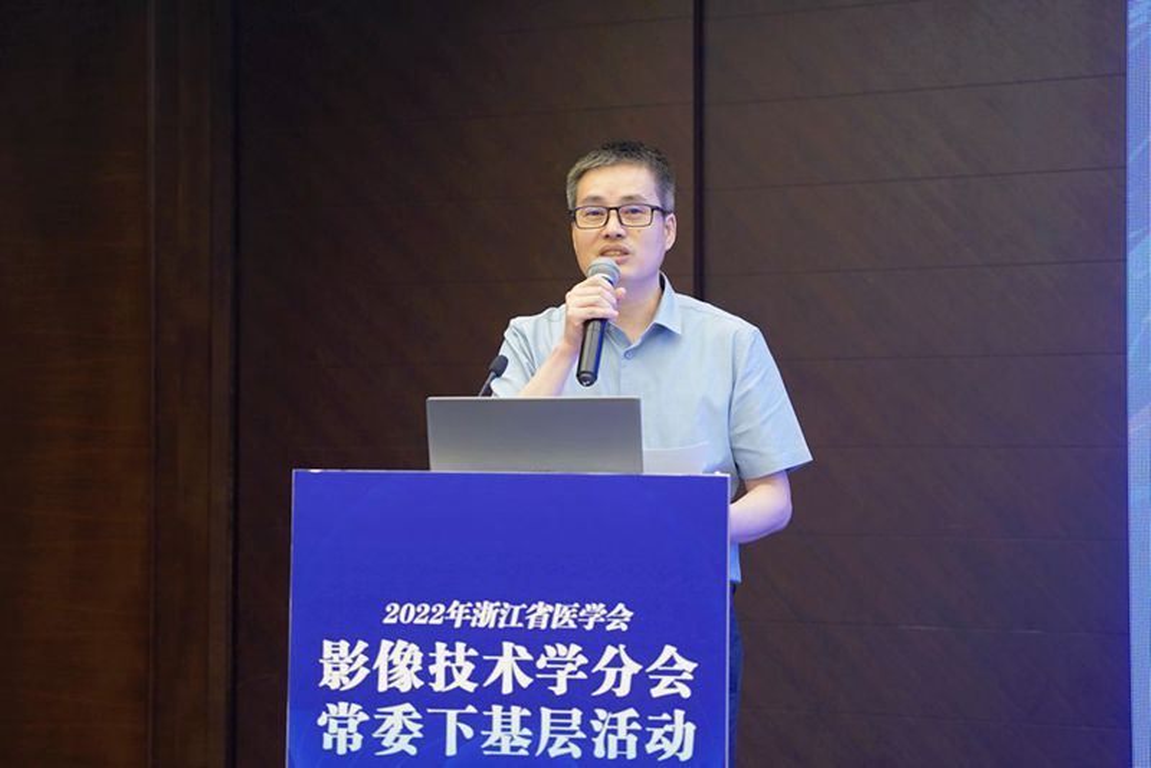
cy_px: 384
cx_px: 576
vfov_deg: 19.5
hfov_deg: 28.8
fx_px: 2239
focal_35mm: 70
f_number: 2.8
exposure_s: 1/60
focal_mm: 70
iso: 1000
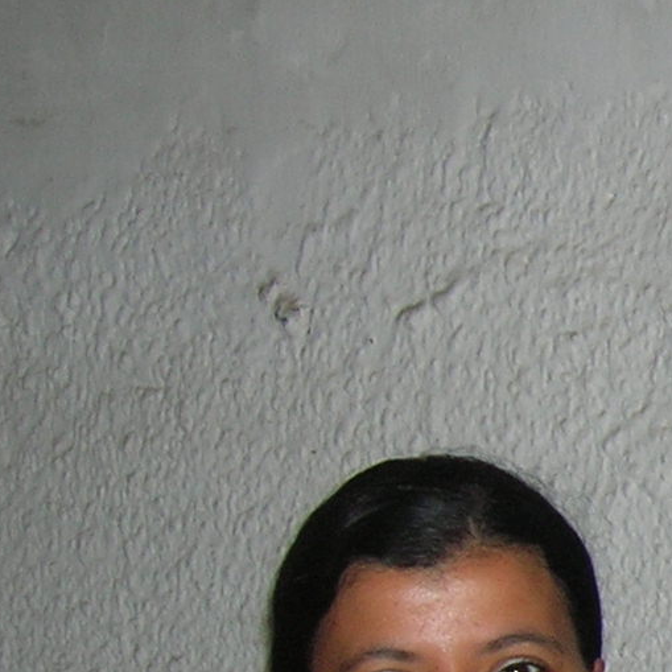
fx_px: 3316
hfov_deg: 10.3
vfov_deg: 11.4
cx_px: 1501
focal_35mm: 151
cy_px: 716
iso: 69
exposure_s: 1/60.1
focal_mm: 6.4
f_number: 3
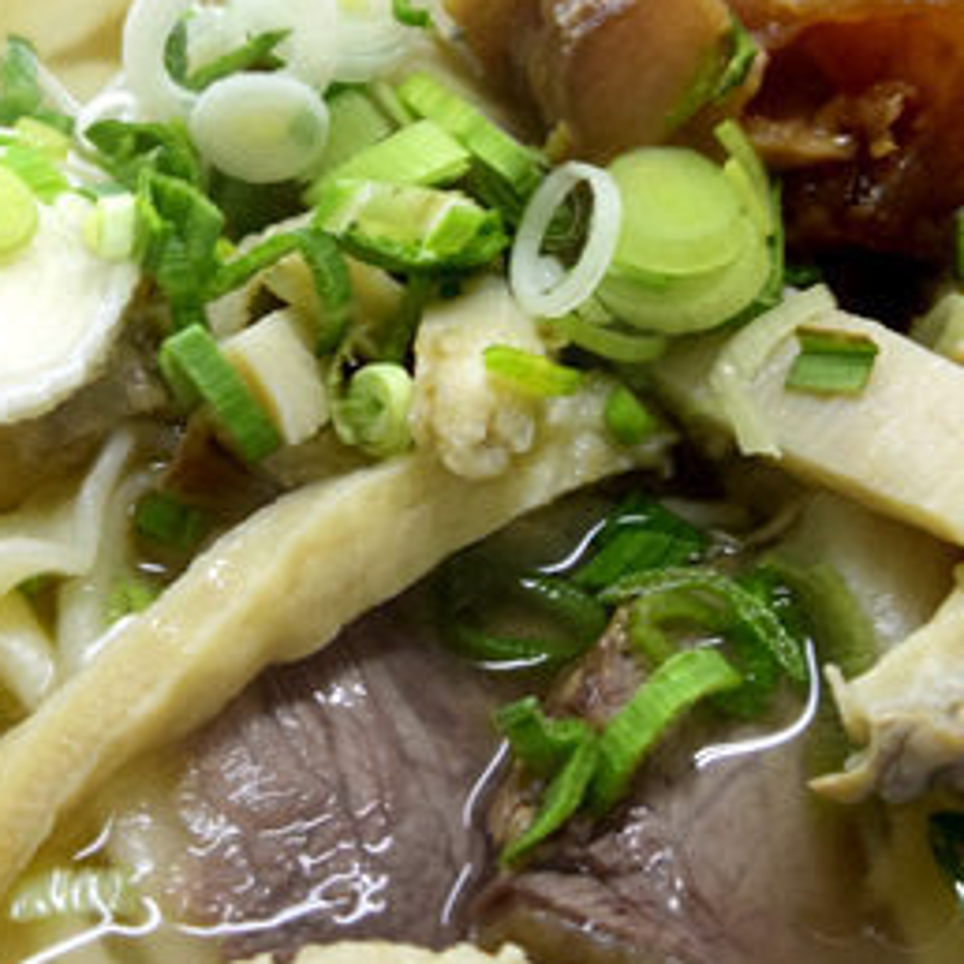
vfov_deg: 11.2
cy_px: 405
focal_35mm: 157
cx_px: 187
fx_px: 4937
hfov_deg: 11.1
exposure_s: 1/60
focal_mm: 31
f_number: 5.6
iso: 1600
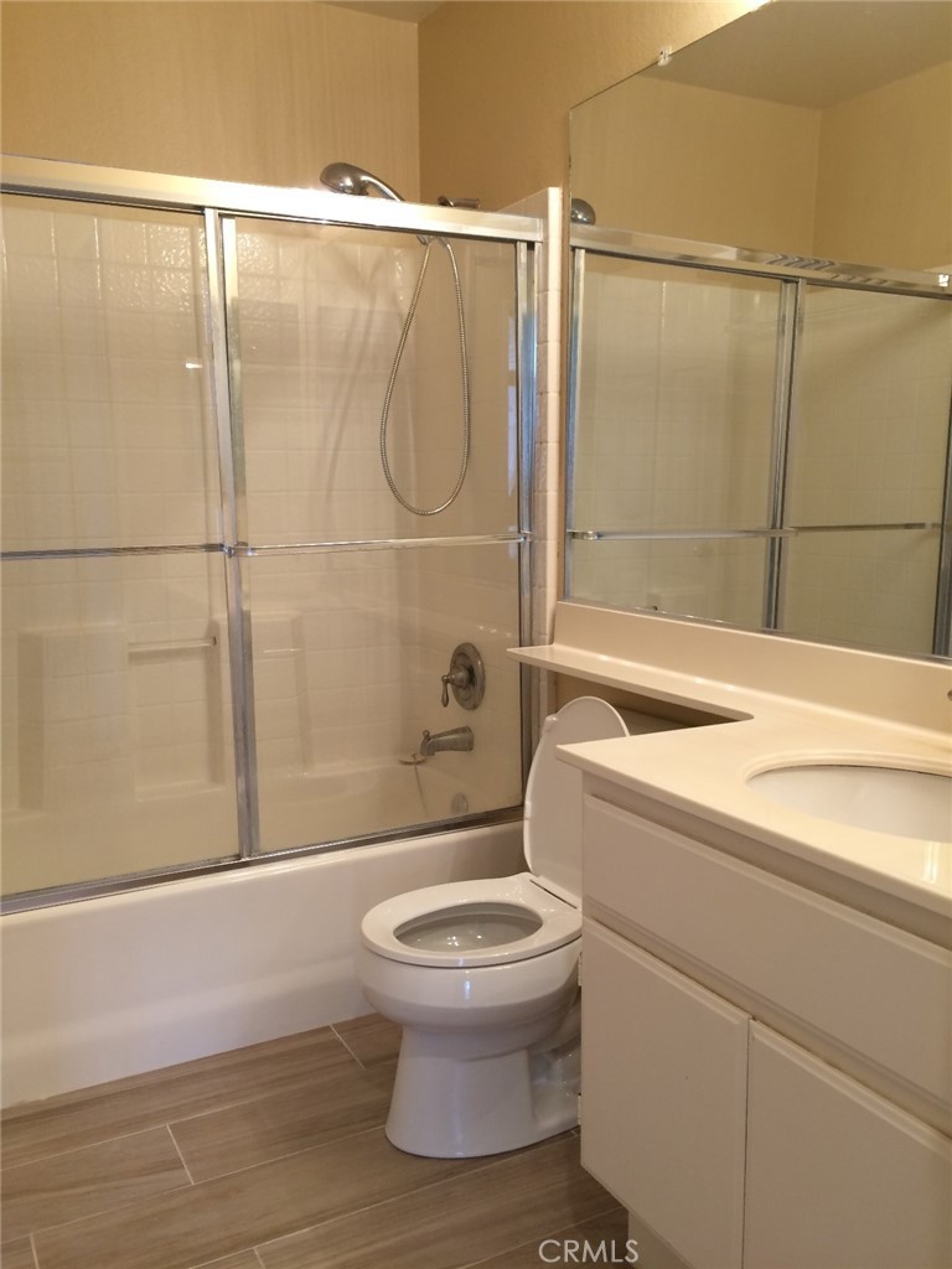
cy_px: 634
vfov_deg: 61.7
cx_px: 476
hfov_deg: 48.2
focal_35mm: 29
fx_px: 1063
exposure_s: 1/30
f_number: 2.2
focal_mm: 4.15
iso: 100
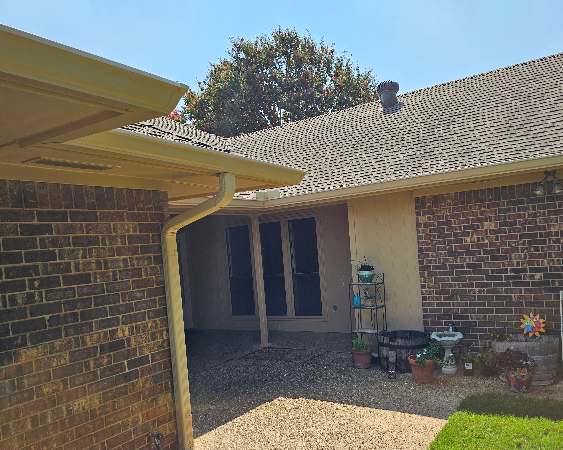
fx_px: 483
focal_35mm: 29
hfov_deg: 60.4
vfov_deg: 49.7
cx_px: 294
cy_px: 266
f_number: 1.7
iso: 10
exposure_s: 1/474
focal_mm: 6.3
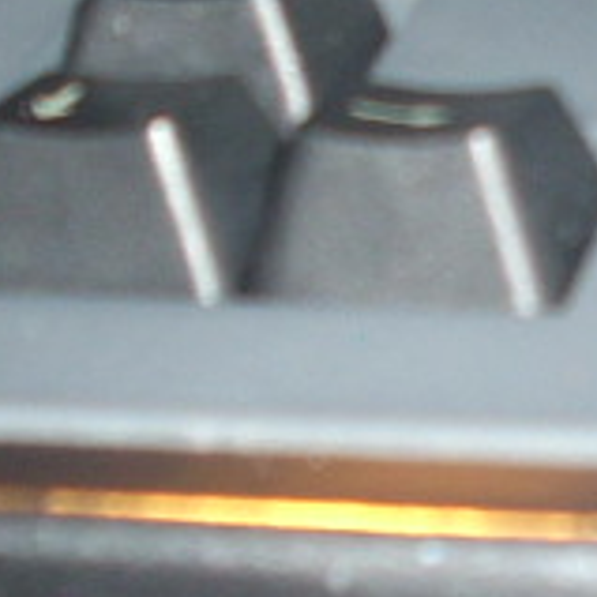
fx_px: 4117
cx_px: 788
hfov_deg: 8.2
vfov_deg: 8.3
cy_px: 222
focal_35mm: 211
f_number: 2.8
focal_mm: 6.2
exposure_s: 1/60
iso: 64
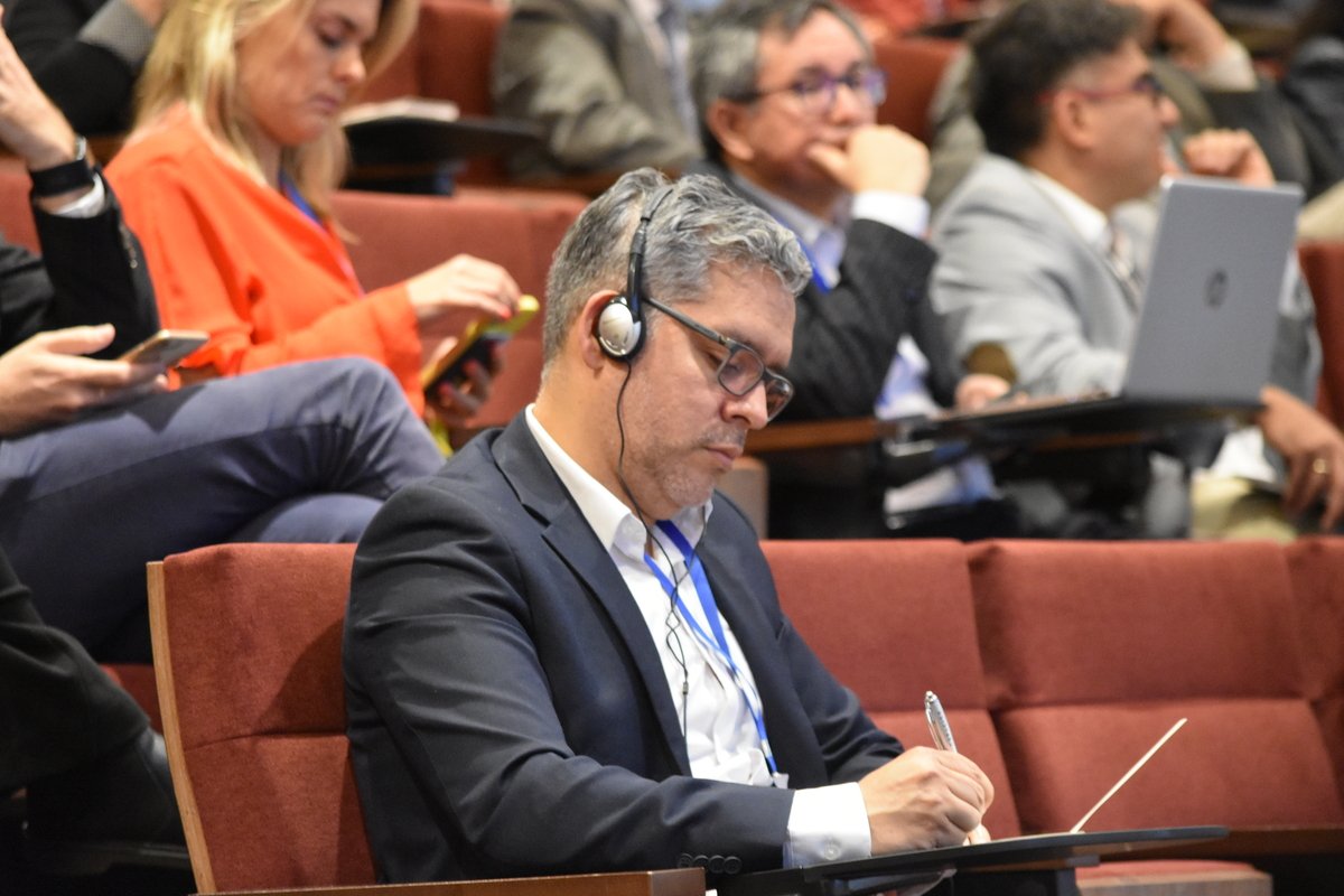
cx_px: 672
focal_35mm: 195
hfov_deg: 10.5
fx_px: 7279
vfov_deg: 7.0
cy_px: 448
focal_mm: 130
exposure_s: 1/60
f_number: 4.8
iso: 5000
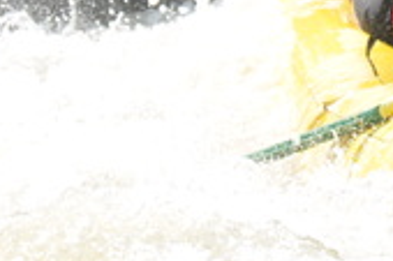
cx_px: 529
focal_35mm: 1269
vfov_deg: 1.1
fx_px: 13840
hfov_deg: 1.6
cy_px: -225
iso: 200
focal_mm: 180
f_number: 5.6
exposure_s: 1/500
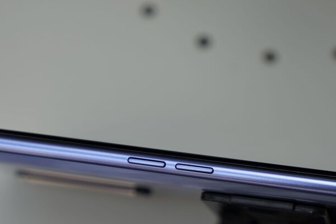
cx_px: 131
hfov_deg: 18.4
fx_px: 1036
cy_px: 151
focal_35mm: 111
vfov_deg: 12.3
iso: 100
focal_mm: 70
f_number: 4
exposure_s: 1/400
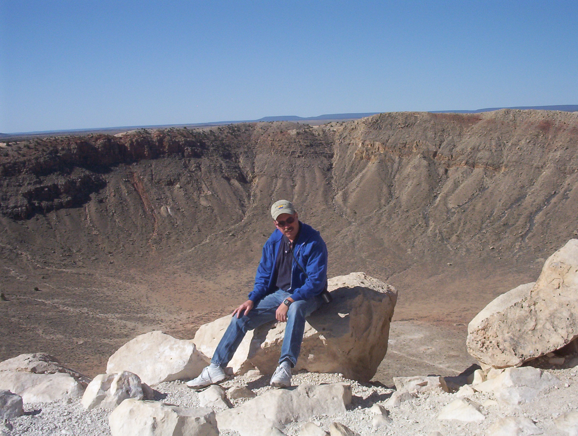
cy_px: 218
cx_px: 289
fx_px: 653
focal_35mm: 39
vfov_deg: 37.0
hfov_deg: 47.8
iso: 100
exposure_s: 1/354
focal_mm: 6
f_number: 8
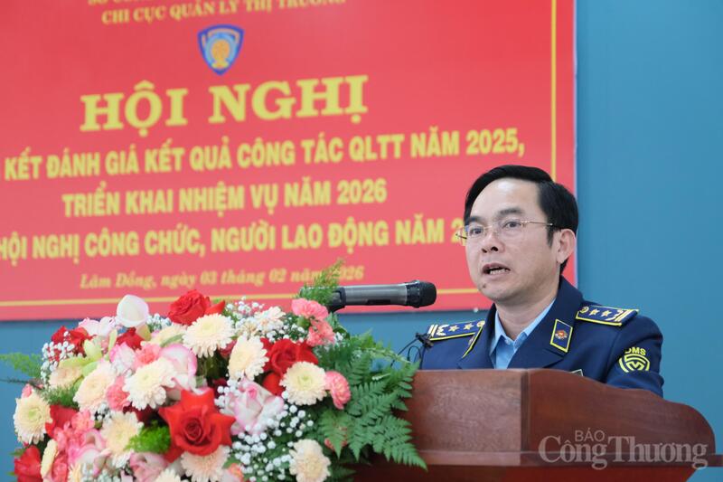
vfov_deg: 13.0
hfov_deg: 19.5
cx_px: 362
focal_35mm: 105
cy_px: 241
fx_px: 2108
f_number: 4
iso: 4000
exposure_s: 1/210
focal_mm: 69.8
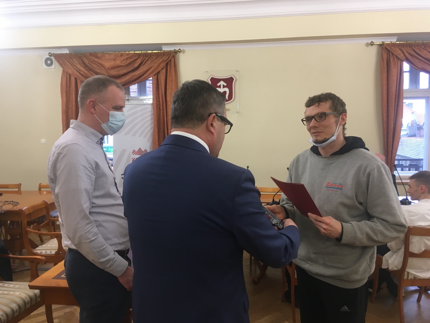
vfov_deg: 48.2
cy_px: 162
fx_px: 360
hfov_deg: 61.7
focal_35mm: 29
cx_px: 215
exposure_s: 1/33
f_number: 2.2
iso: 100
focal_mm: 4.15
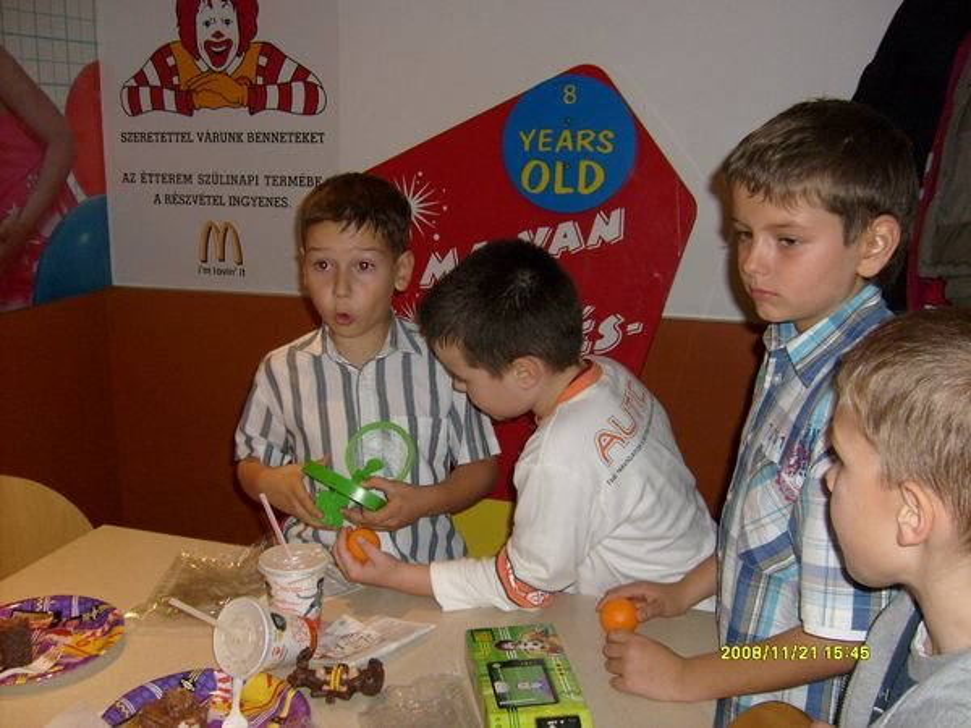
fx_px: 982
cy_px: 364
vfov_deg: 40.7
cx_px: 486
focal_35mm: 35
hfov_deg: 52.6
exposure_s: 1/45
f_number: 2.8
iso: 100
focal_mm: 5.8
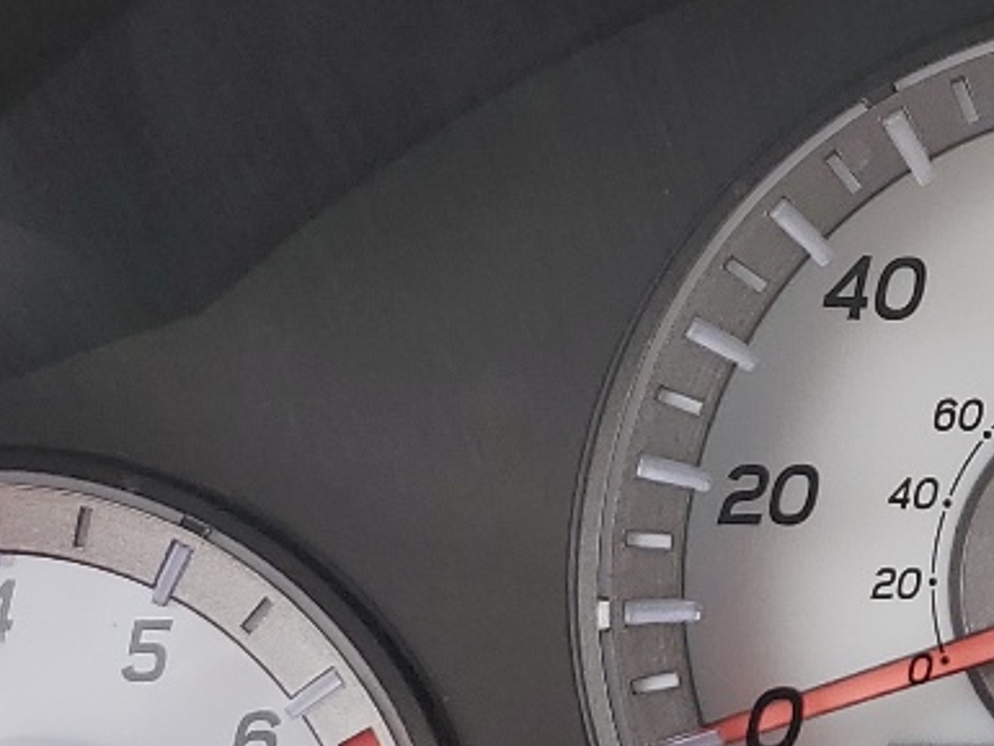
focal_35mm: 108
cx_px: 1188
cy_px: 586
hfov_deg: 17.4
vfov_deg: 13.7
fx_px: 3102
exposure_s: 1/294
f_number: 1.5
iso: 50
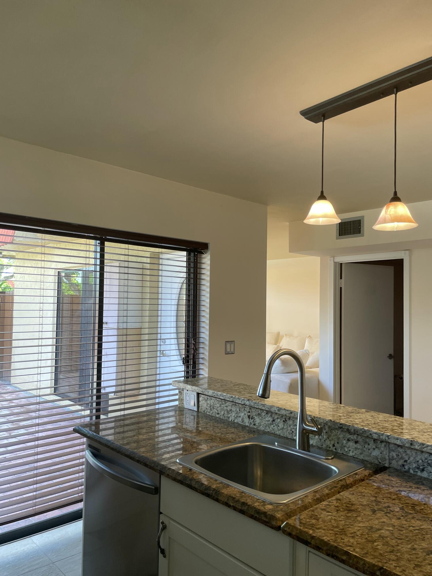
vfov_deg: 67.3
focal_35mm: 26
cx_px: 216
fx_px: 433
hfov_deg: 53.1
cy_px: 288
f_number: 1.6
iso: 64
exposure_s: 1/60
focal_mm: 4.2
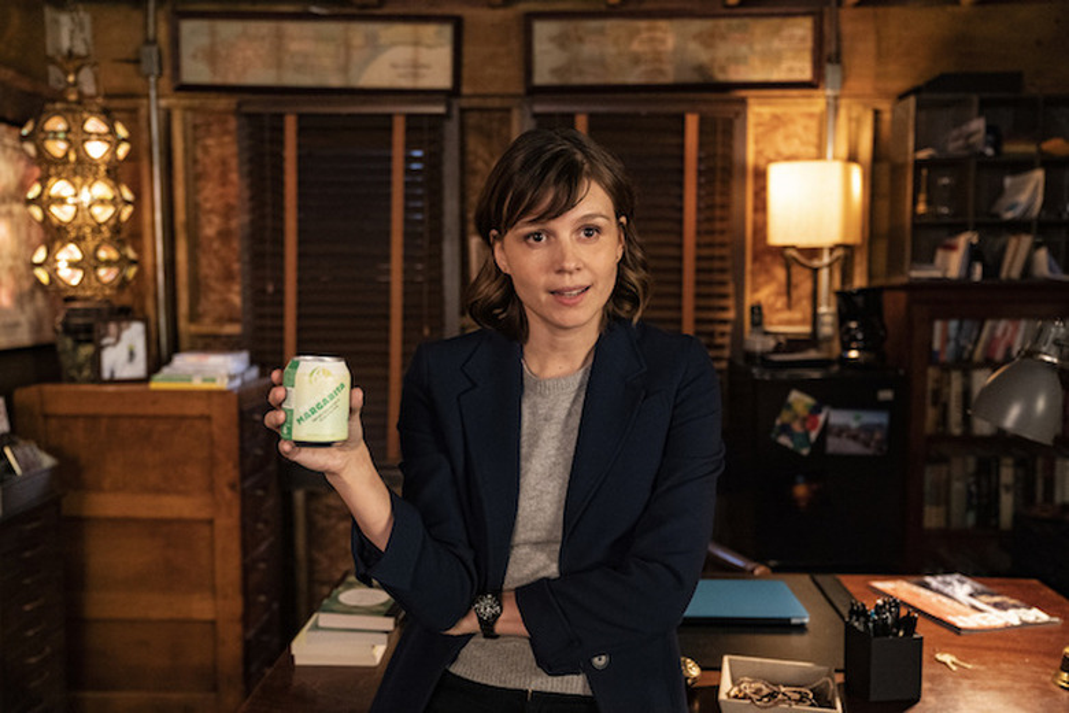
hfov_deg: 58.7
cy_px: 356
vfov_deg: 41.1
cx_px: 534
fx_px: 950
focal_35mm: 32
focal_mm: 32
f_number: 2.8
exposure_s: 1/125
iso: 6400
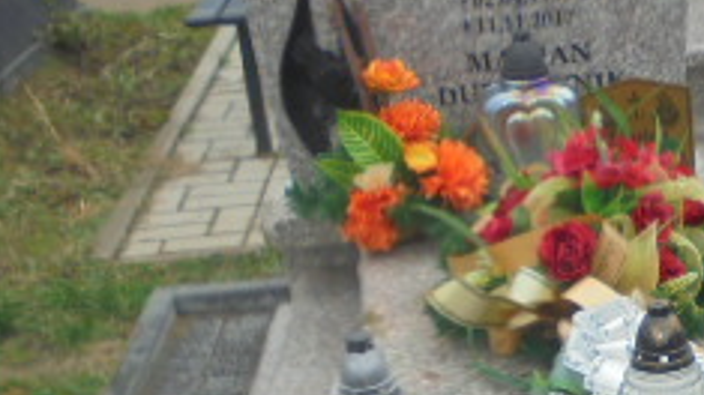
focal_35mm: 101
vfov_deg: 11.8
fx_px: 1885
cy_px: 458
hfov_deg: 20.6
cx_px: 656
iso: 100
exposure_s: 1/125
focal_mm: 6.1
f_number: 4
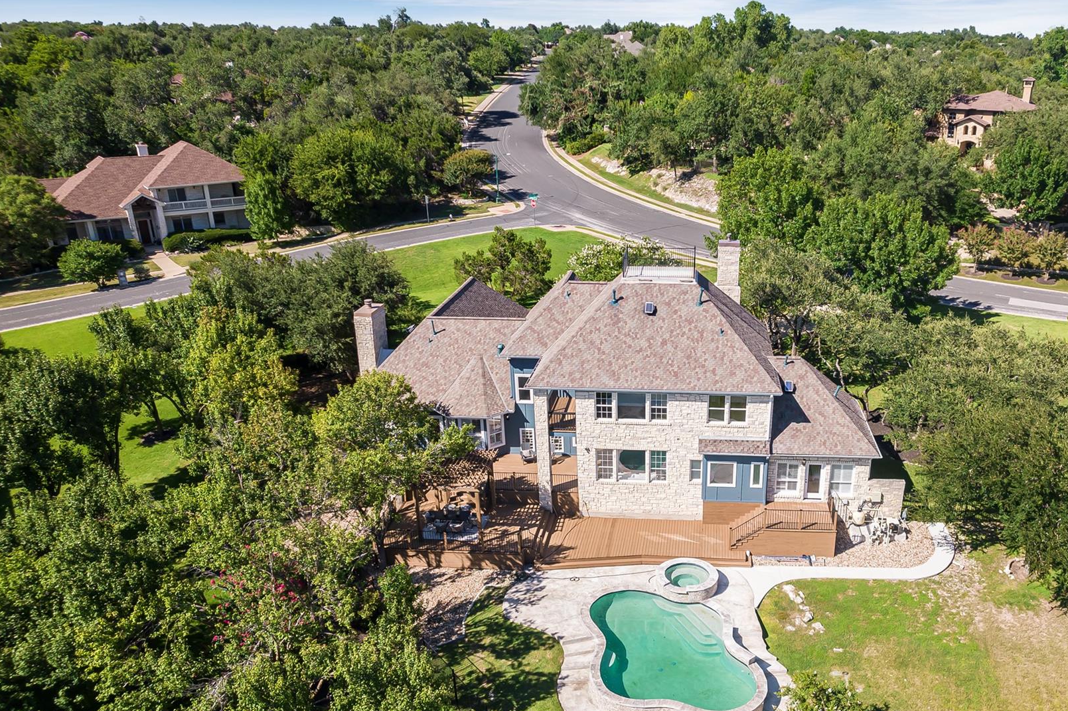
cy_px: 419
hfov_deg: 64.7
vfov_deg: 46.2
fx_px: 830
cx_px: 656
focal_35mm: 28
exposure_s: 1/50
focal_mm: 8.38
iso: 100
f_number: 2.8
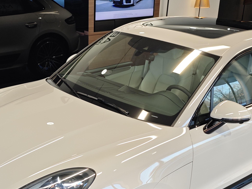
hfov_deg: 32.7
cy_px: 167
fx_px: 429
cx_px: 127
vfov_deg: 24.2
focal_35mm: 59
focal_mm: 6.55
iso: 125
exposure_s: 1/100
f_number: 1.6
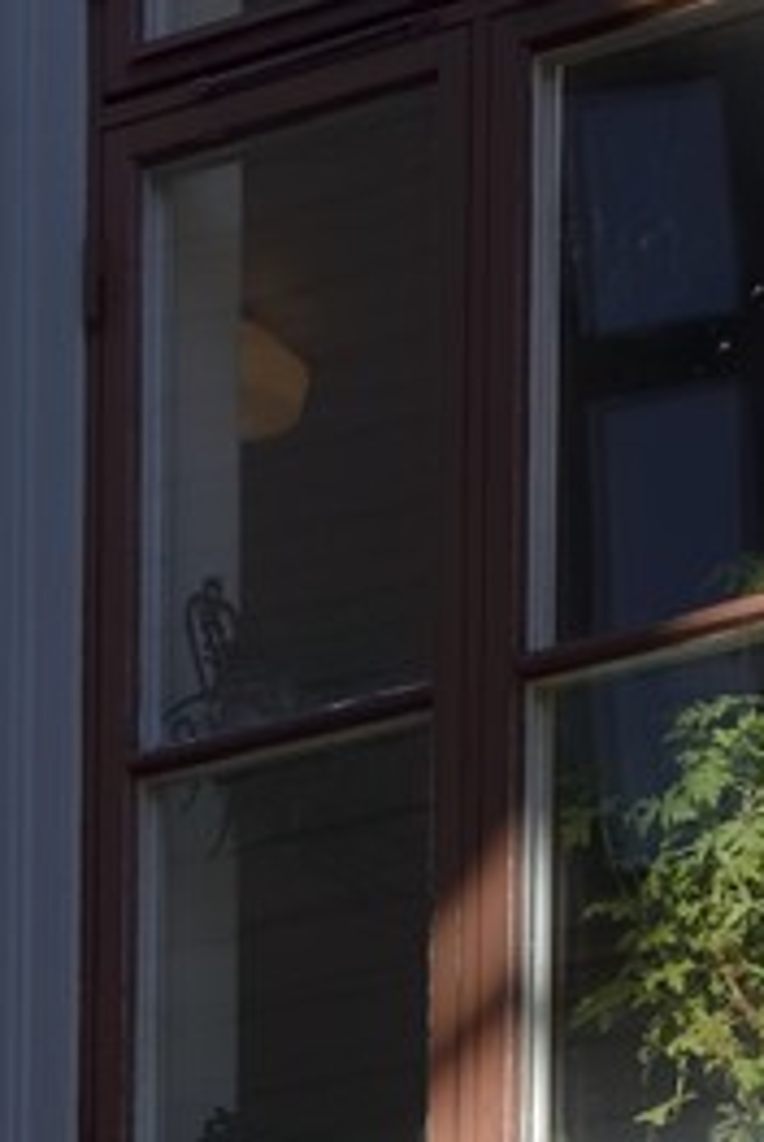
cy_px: 3122
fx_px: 10604
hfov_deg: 4.1
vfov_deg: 5.8
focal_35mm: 334
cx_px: 807
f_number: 11
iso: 200
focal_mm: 55
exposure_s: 1/200
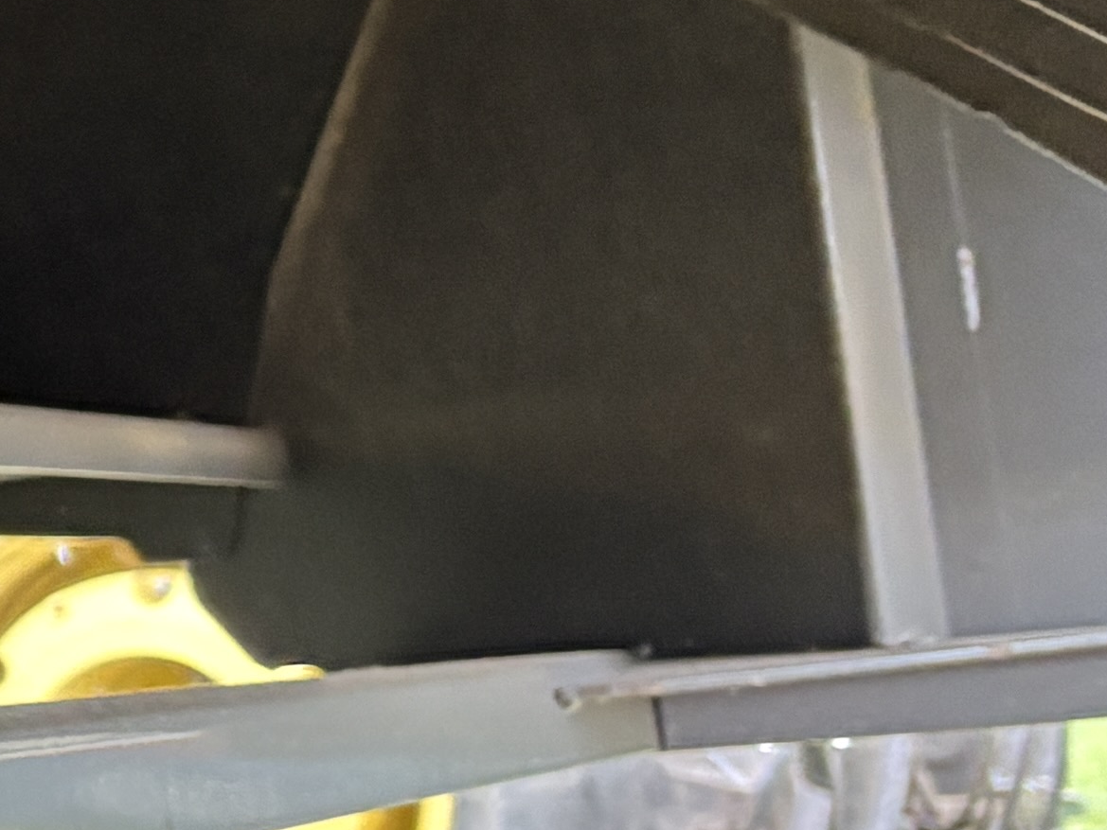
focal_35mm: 127
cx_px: -1371
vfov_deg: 11.7
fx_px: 4062
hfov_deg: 12.7
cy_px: 241
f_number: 1.6
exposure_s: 1/60
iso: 320
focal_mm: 5.96
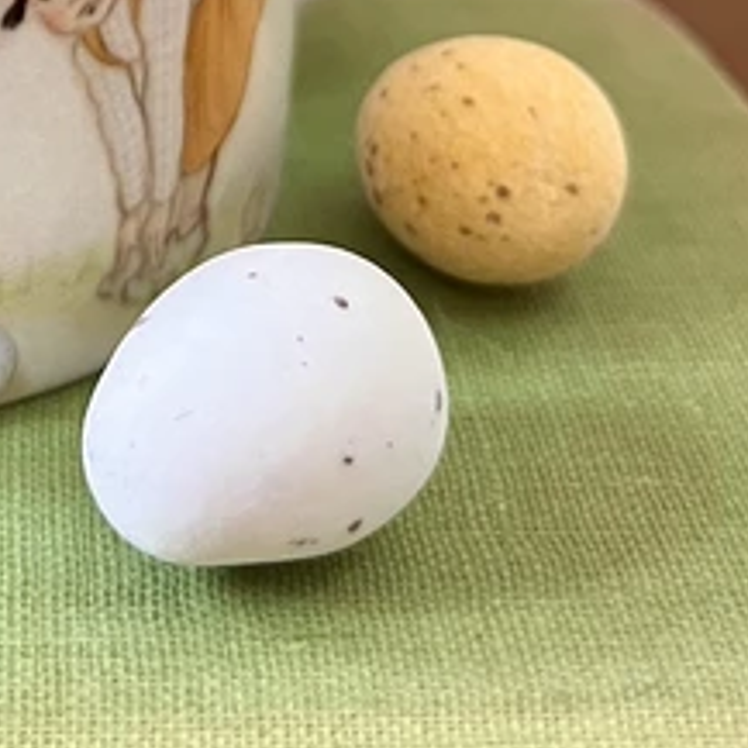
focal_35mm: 93
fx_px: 2274
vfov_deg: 16.7
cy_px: -434
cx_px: -141
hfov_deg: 17.8
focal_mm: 5.1
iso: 125
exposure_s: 1/60
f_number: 1.6
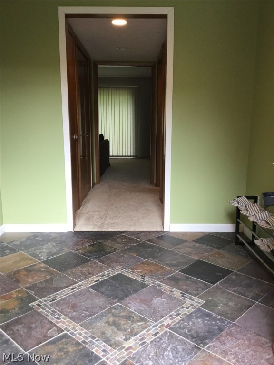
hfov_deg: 45.4
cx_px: 137
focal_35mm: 31
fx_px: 327
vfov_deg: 58.4
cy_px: 182
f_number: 2.4
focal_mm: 3.3
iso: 50
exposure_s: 1/30
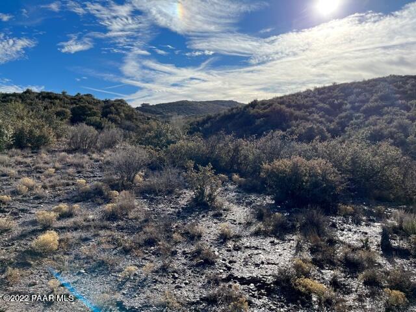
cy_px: 156
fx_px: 312
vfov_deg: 53.1
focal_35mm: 26
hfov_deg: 67.3
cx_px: 208
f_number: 1.6
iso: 50
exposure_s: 1/5556
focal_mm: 5.1
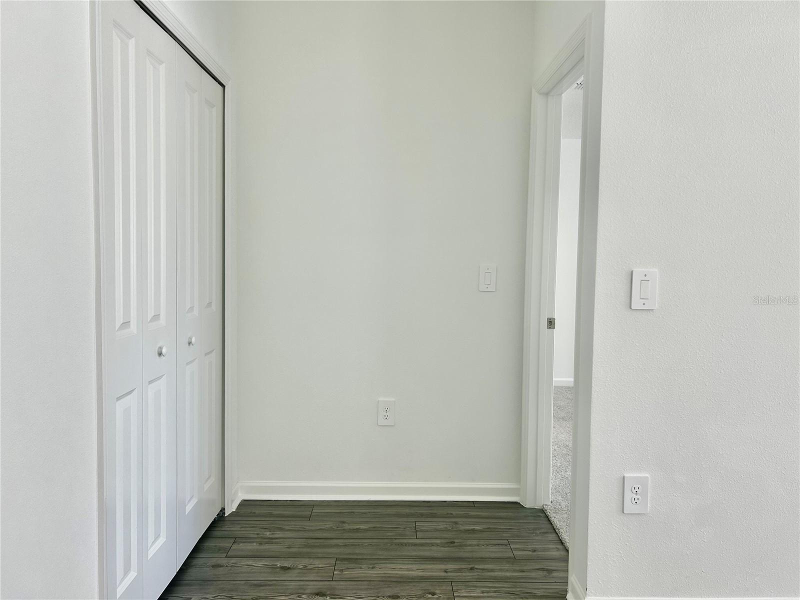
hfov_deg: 67.3
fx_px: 601
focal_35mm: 26
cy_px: 300
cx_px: 400
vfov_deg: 53.1
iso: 32
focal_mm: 5.7
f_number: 1.5
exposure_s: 1/150
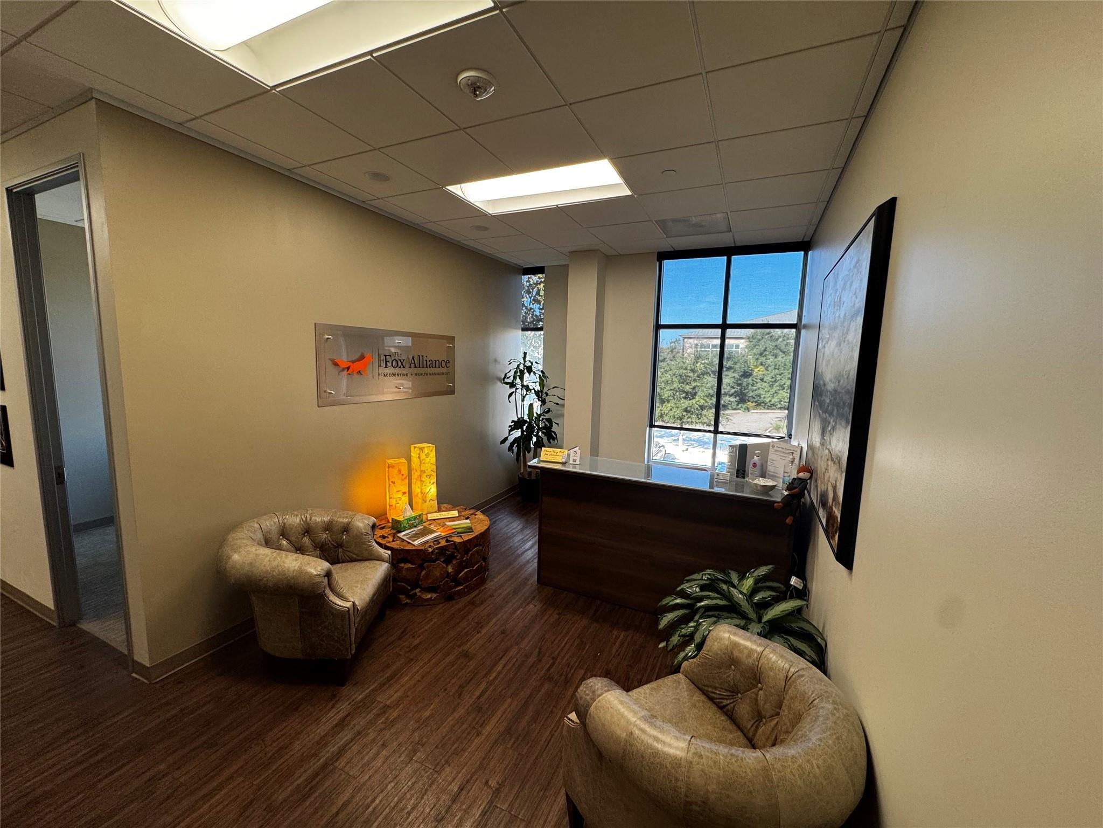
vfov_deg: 85.7
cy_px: 414
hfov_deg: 102.1
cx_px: 552
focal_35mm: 14
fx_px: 446
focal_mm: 2.22
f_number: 2.2
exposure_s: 1/120
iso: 160
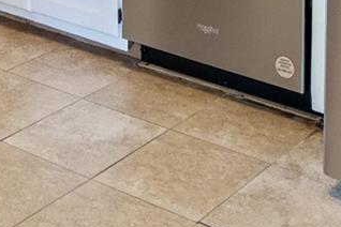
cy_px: -324
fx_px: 976
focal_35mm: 103
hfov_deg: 19.8
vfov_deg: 11.1
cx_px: 195
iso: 1000
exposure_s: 1/10
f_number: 5.6
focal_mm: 16
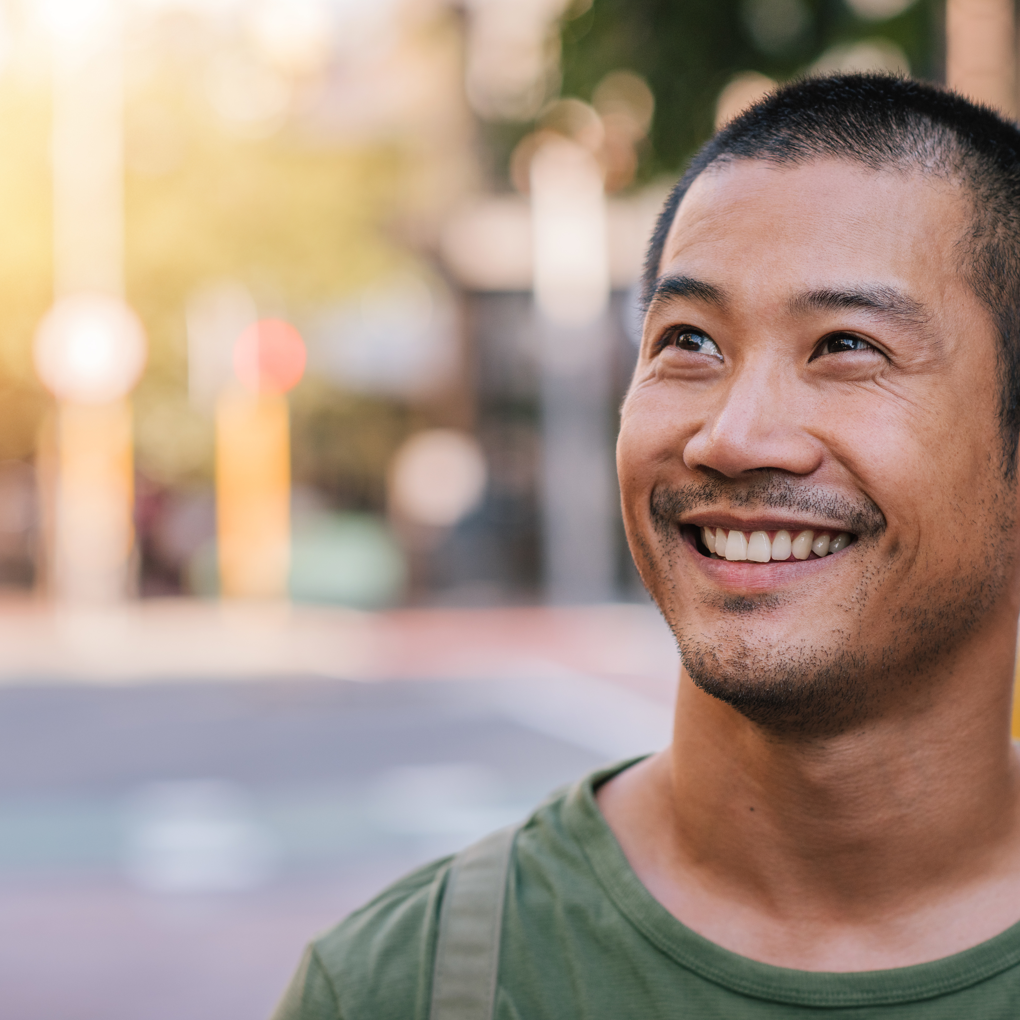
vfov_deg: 16.0
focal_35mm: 109
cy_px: 513
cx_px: 586
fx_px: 3634
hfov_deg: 16.0
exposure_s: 1/500
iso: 400
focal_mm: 85
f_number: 2.8
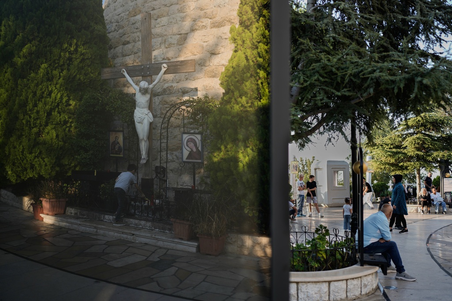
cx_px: 226
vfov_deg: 37.9
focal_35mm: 35
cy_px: 150
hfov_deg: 54.4
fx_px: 439
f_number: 1.4
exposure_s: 1/250
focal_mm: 35
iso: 50
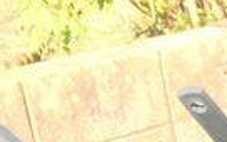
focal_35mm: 136
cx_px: 457
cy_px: 344
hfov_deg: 13.2
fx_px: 841
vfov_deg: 8.7
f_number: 2.2
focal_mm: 4.15
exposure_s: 1/120
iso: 32
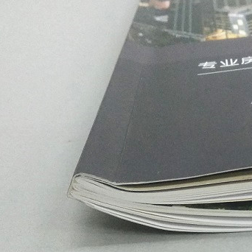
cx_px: 234
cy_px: 197
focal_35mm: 58
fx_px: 478
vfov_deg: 29.0
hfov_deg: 28.3
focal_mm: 3.81
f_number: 2.2
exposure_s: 1/25
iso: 1600
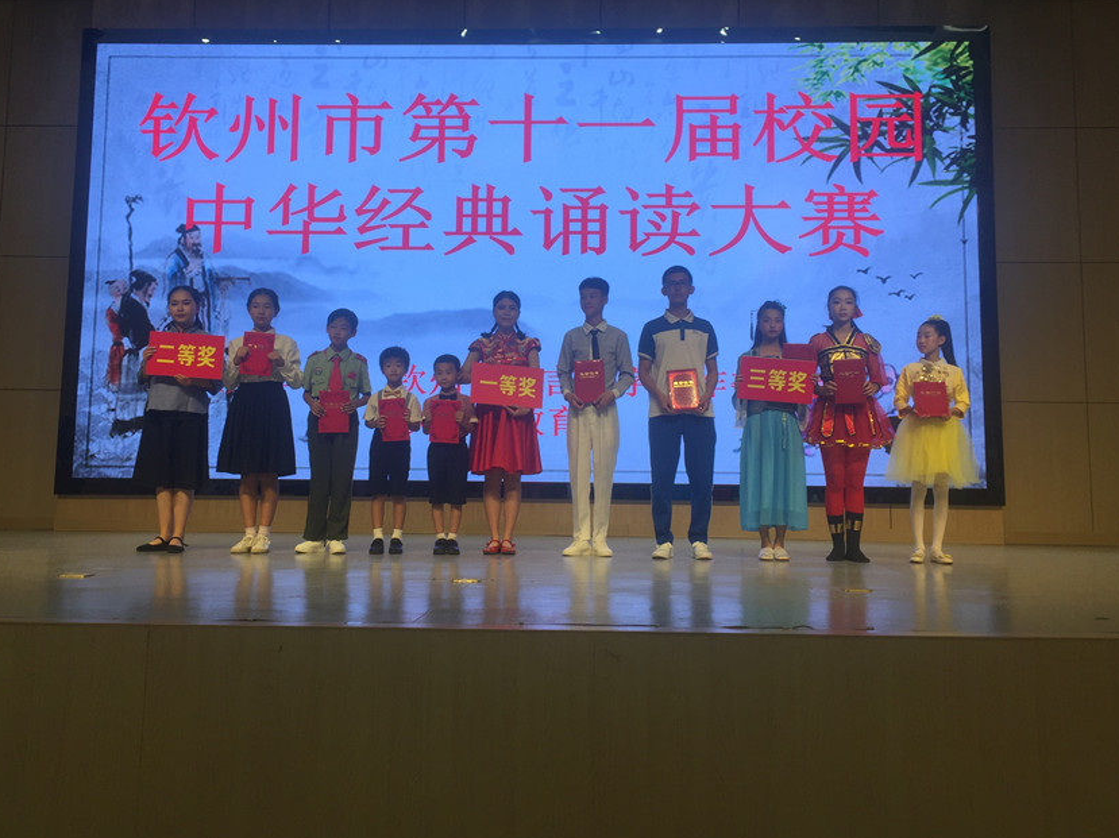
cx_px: 526
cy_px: 350
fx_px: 1131
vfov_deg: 40.5
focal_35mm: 35
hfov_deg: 52.6
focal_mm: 4.15
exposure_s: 1/100
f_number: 2.2
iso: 32
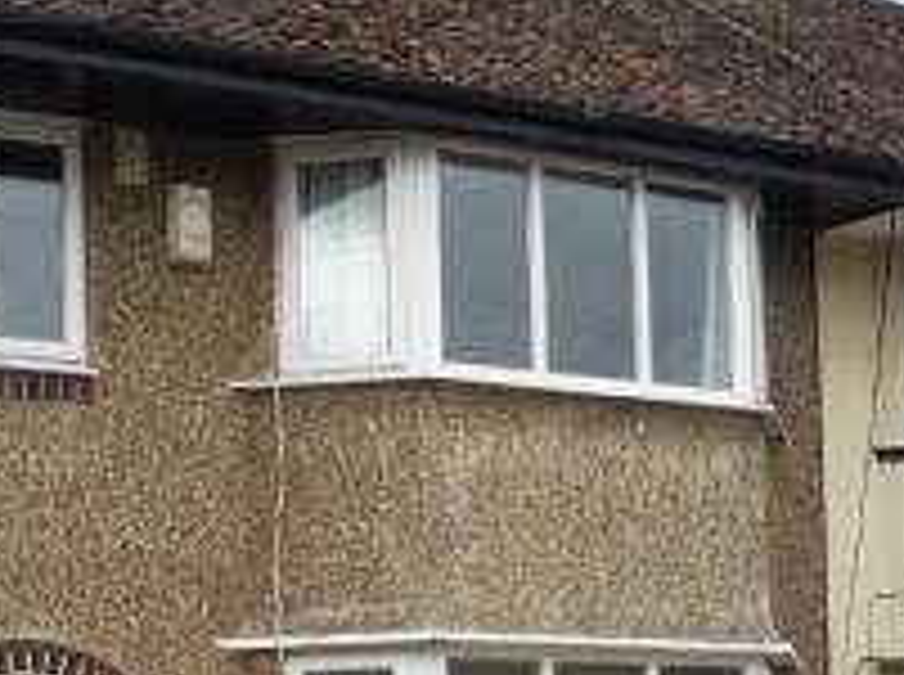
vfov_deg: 15.7
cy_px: 601
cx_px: 272
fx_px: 2424
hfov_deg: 21.0
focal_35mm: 93
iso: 100
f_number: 4
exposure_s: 1/400
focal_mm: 5.2
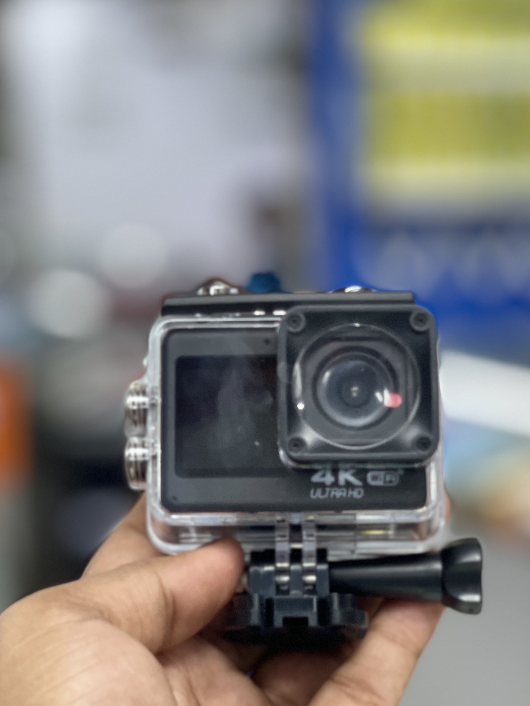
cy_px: 496
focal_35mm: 97
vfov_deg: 20.1
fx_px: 1980
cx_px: 299
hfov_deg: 15.2
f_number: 2.2
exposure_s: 1/100
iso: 100
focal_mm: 7.5
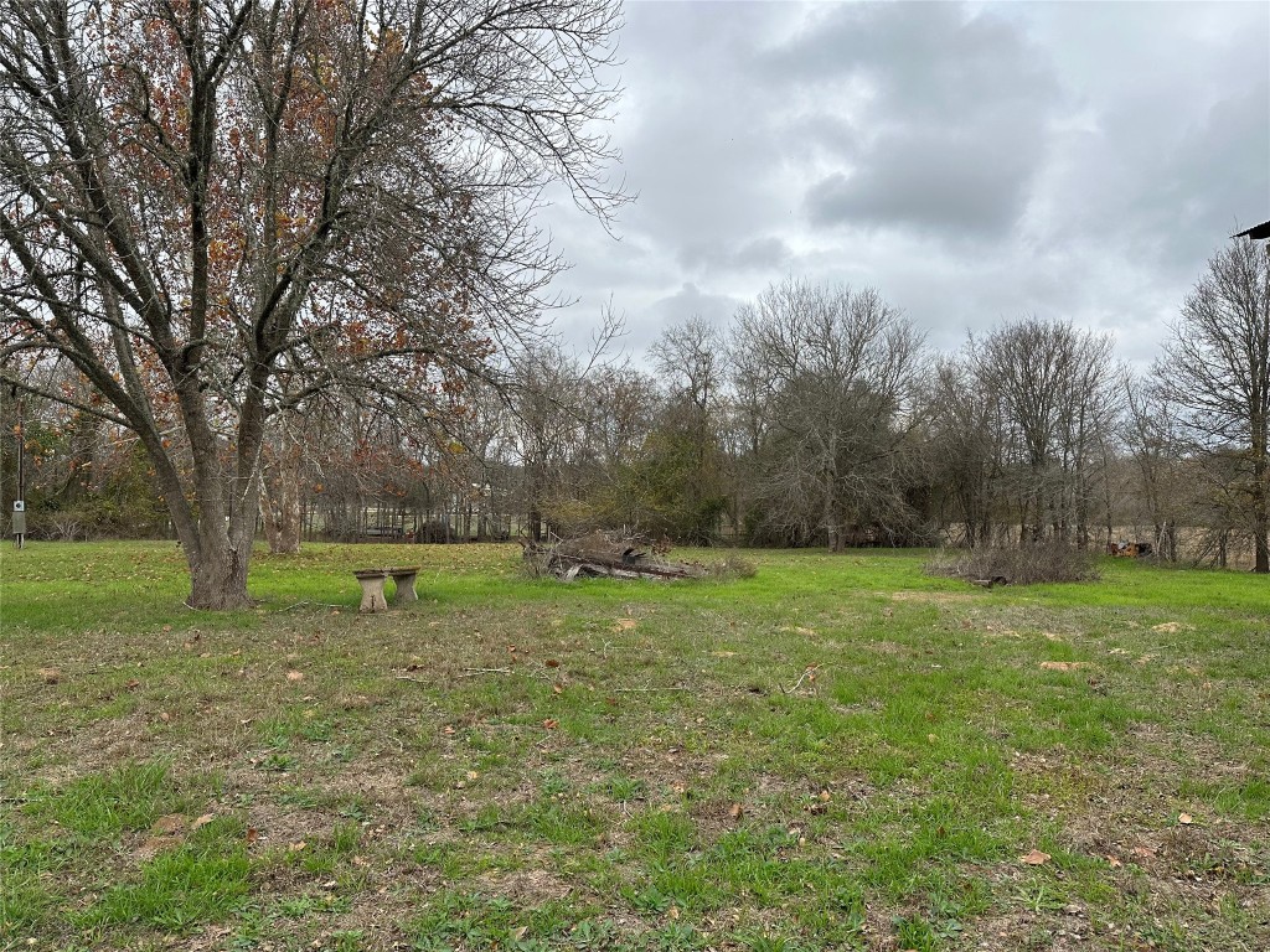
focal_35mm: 24
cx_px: 635
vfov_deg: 56.8
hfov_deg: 71.6
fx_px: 881
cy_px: 476
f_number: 1.78
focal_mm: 6.86
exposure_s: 1/2410
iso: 80
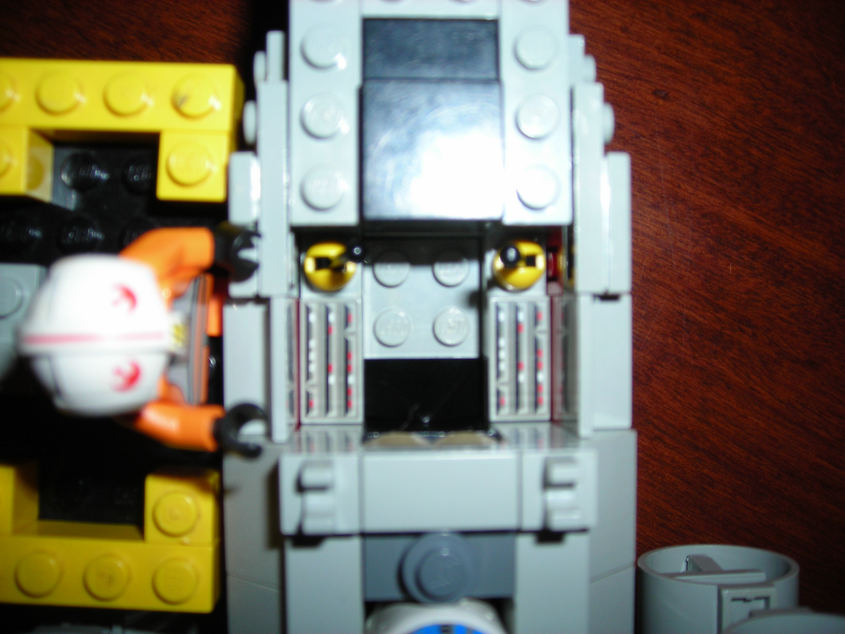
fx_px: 928
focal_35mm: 38
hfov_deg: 49.0
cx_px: 422
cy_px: 317
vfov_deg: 37.7
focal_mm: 6.3
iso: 50
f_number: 3.2
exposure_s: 1/60.1
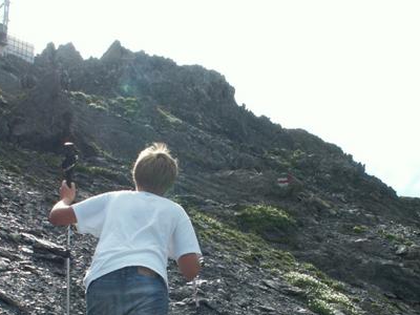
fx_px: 679
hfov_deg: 34.3
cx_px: 204
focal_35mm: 56
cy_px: 251
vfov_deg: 25.7
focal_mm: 5.86
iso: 50
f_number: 5.6
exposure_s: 1/200
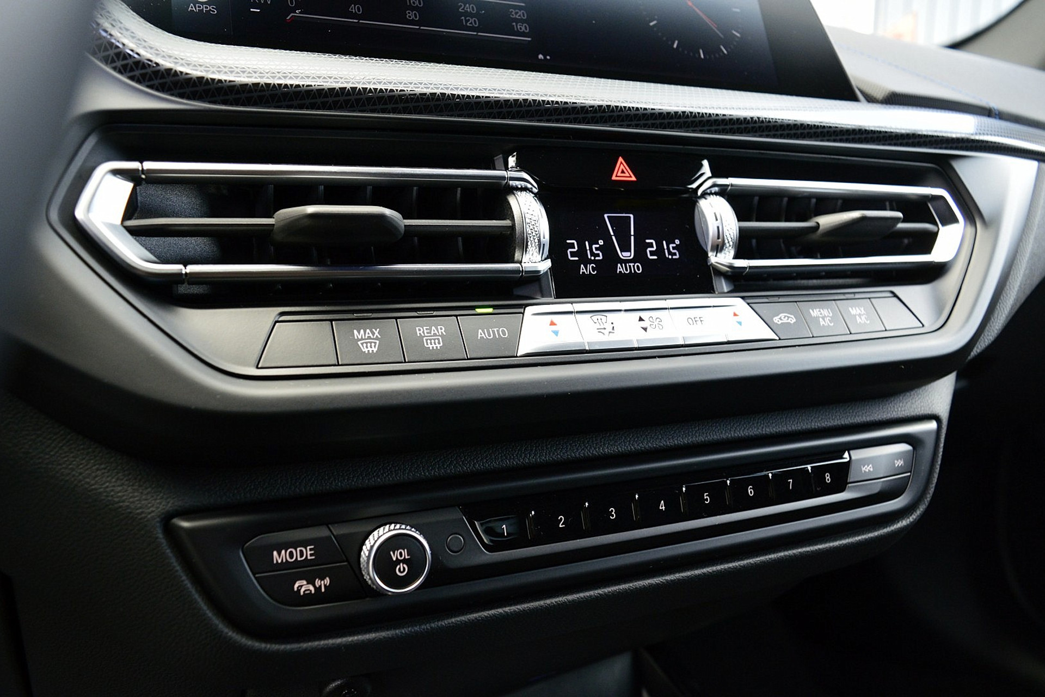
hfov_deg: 67.4
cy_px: 348
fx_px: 784
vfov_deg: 47.9
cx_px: 522
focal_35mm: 27
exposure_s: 1/60
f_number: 5
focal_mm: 18
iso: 800
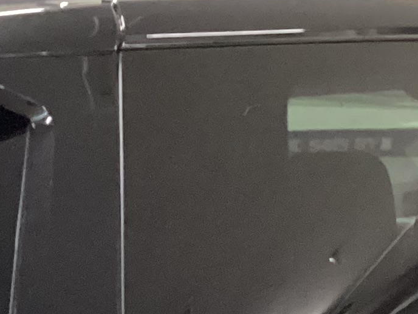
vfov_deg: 9.6
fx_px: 1775
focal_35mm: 147
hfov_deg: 13.2
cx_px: -24
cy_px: 576
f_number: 2.4
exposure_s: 1/30
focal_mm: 3.3
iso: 640
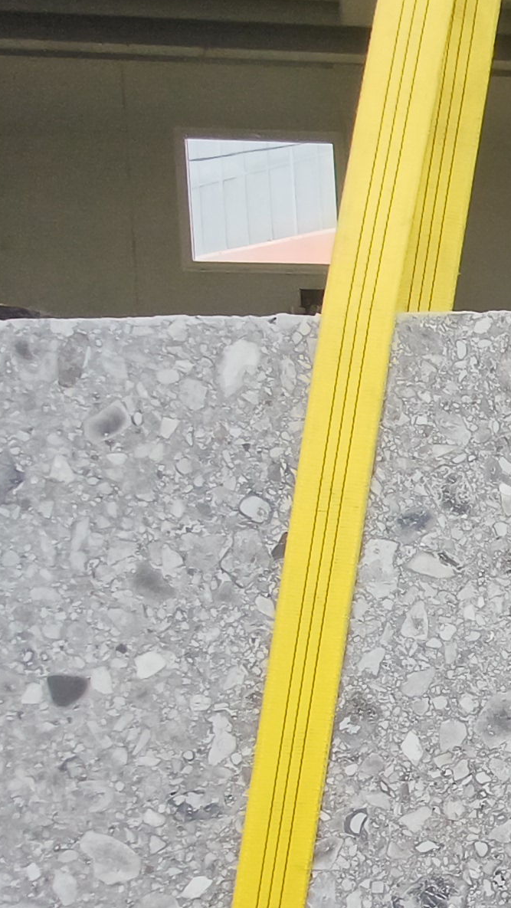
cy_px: 660
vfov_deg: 41.8
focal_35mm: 48
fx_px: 1156
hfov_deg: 18.7
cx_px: 948
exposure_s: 1/150
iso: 40
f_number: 2.2
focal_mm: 1.64
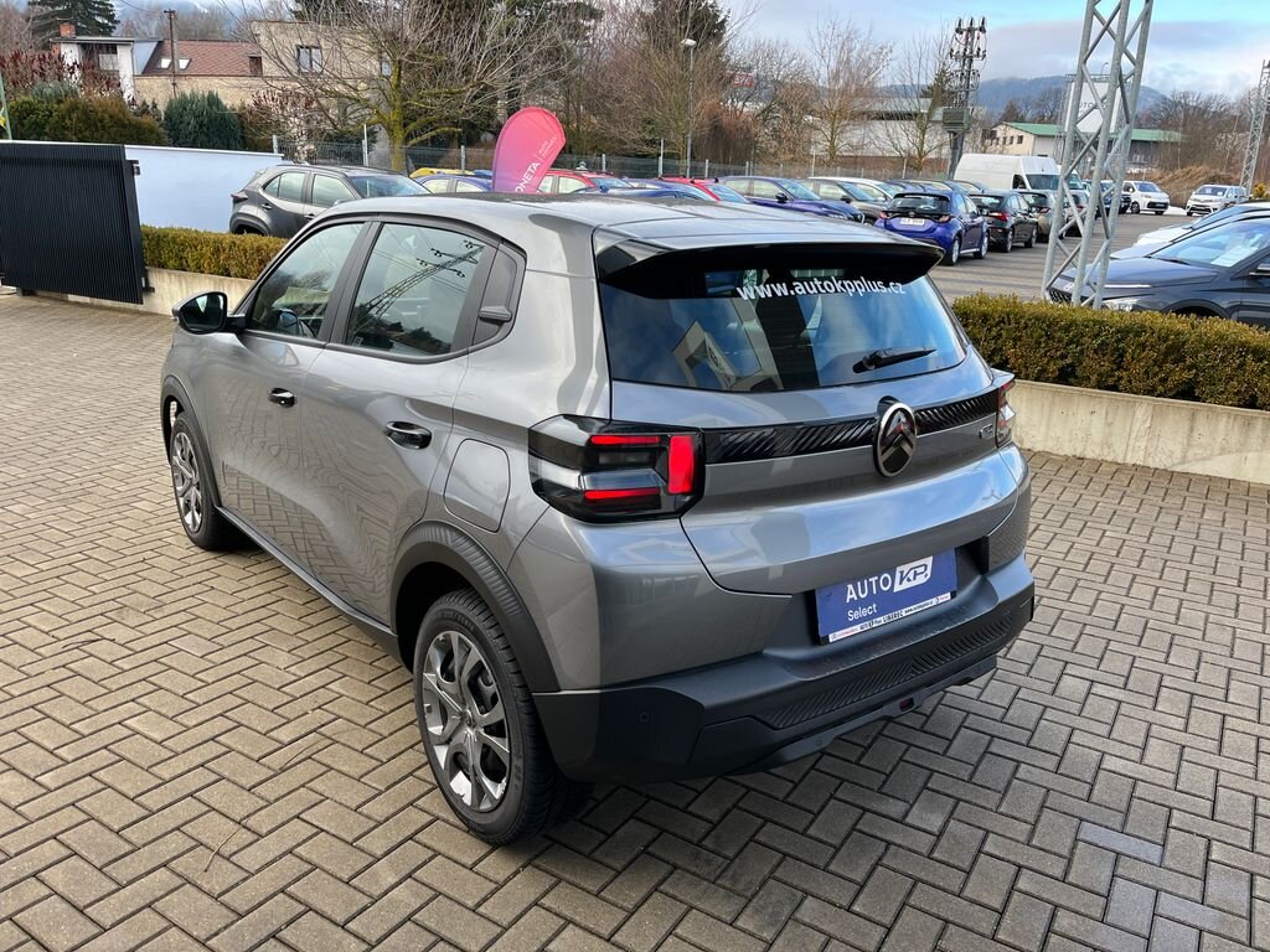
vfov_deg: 53.1
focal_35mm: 26
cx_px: 635
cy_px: 476
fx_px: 954
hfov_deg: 67.3
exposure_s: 1/325
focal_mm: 5.1
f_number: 1.6
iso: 50
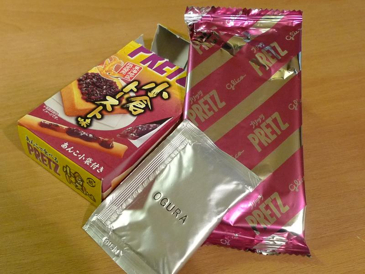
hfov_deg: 40.4
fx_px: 496
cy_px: 137
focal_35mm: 47
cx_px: 182
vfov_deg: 30.9
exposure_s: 1/30
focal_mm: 5.4
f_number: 2.5
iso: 400
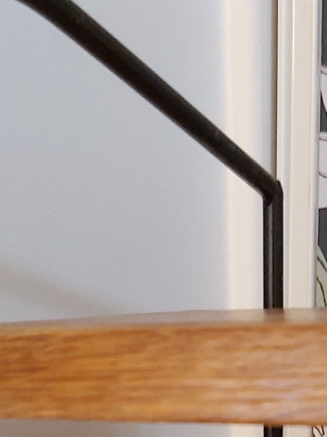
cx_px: 219
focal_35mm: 83
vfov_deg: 20.5
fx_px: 1046
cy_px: 636
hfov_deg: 17.7
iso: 800
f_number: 1.7
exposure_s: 1/25
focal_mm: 3.92
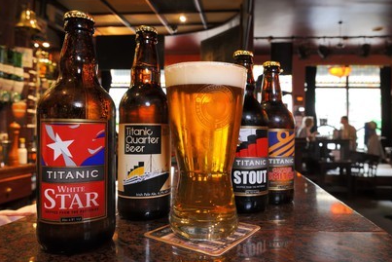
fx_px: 272
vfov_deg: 51.3
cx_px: 196
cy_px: 134
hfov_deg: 71.5
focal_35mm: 25
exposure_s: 1/6
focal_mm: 24
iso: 800
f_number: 9
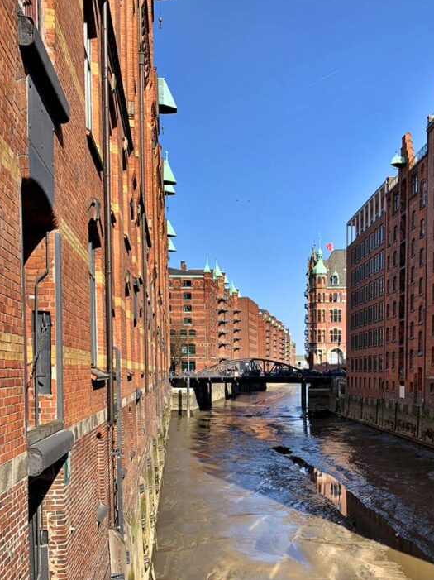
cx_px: 309
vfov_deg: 47.8
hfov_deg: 37.0
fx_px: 636
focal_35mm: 38
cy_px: 405
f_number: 1.8
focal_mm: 4.25
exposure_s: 1/1176
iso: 25
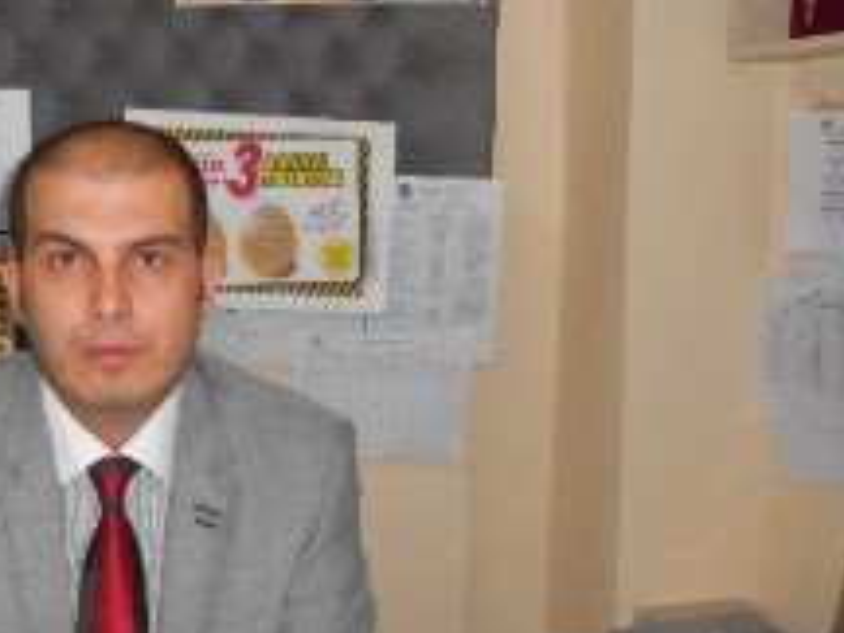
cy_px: 434
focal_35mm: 54
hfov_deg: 34.4
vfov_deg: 26.8
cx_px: 164
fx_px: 1317
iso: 200
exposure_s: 1/25
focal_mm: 4.6
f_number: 3.2
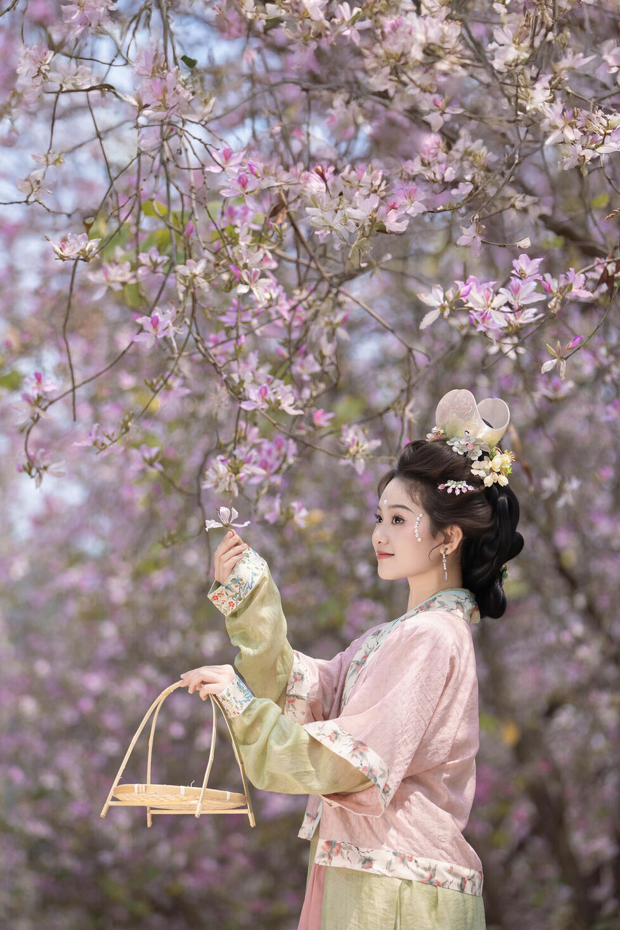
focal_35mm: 131
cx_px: 323
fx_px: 3384
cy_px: 469
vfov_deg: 15.6
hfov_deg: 10.5
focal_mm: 123
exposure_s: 1/1250
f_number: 2.8
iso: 100
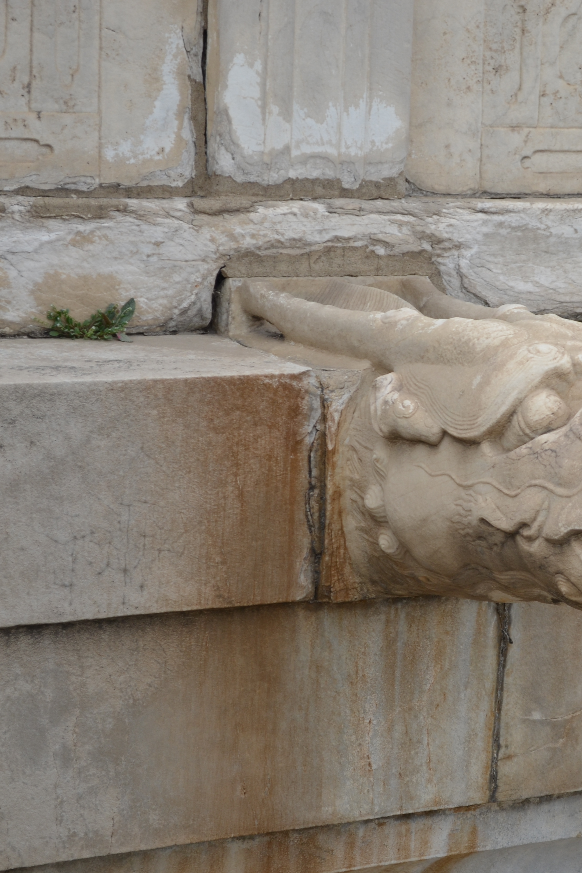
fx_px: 3025
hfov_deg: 10.9
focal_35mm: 125
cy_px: 437
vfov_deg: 16.4
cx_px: 558
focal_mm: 55
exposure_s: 1/160
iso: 200
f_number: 6.3
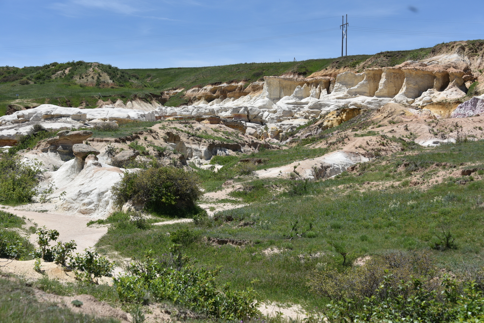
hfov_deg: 29.6
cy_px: 162
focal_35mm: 68
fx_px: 914
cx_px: 242
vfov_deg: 20.0
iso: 100
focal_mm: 68
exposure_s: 1/320
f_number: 9
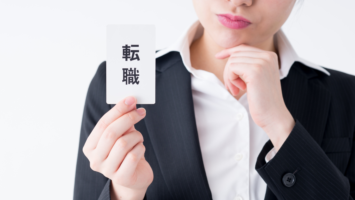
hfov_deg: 23.7
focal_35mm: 90
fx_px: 847
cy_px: 100
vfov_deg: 13.4
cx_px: 178
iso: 100
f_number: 7.1
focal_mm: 85
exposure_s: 1/125
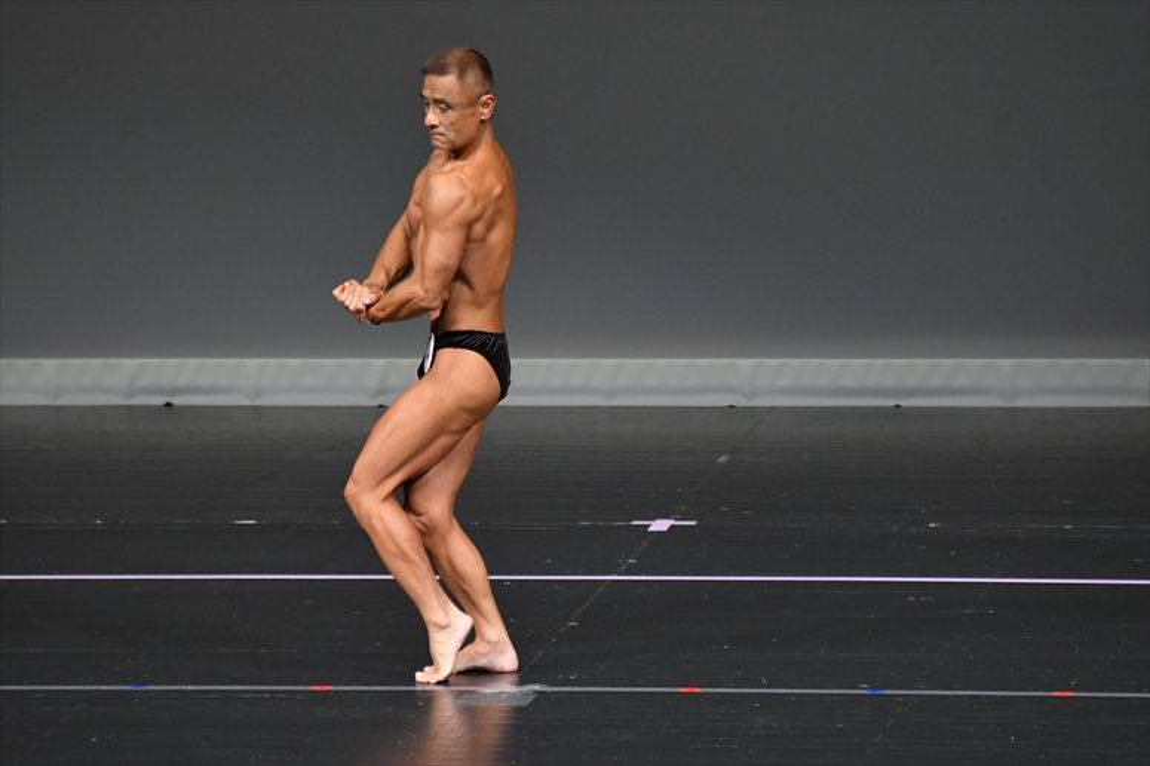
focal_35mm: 450
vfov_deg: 3.1
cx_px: 575
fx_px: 14368
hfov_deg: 4.6
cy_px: 383
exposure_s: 1/400
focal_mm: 300
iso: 4000
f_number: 5.6
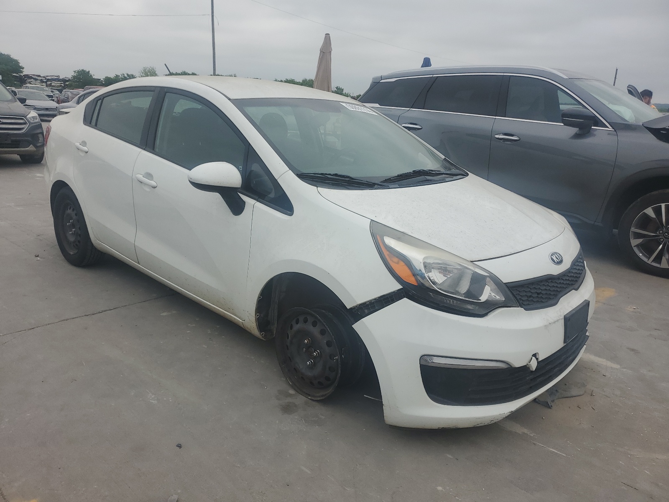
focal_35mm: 26
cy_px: 251
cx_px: 334
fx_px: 502
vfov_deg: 53.1
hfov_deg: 67.3
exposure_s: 1/500
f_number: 1.5
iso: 50
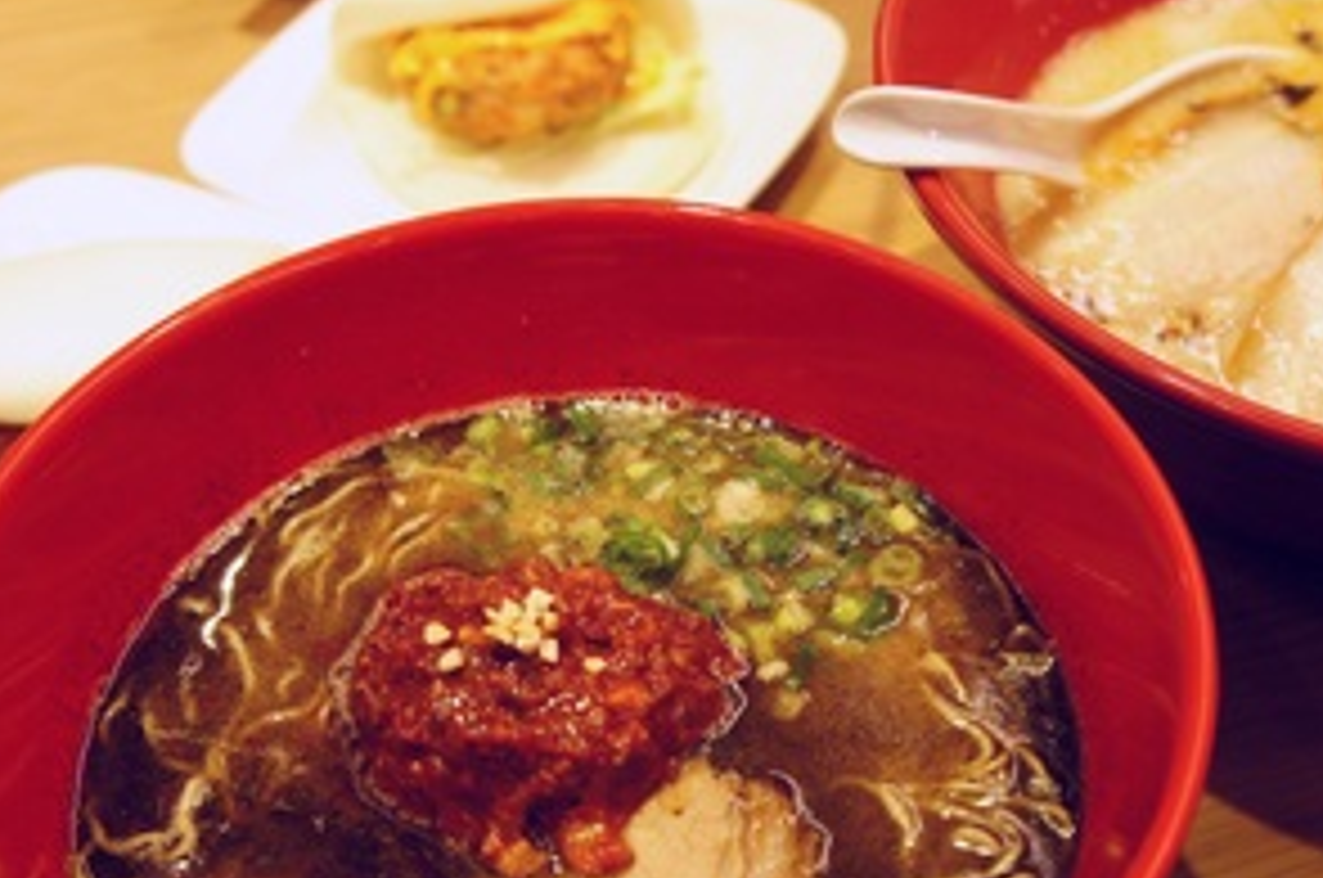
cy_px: 576
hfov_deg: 40.2
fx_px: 1798
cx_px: 810
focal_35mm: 49
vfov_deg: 27.3
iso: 800
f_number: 4
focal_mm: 24
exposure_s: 1/40
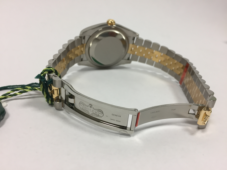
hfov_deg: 61.7
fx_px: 190
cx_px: 114
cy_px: 85
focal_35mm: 29
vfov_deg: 48.2
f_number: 2.2
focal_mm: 4.15
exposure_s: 1/33
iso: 32
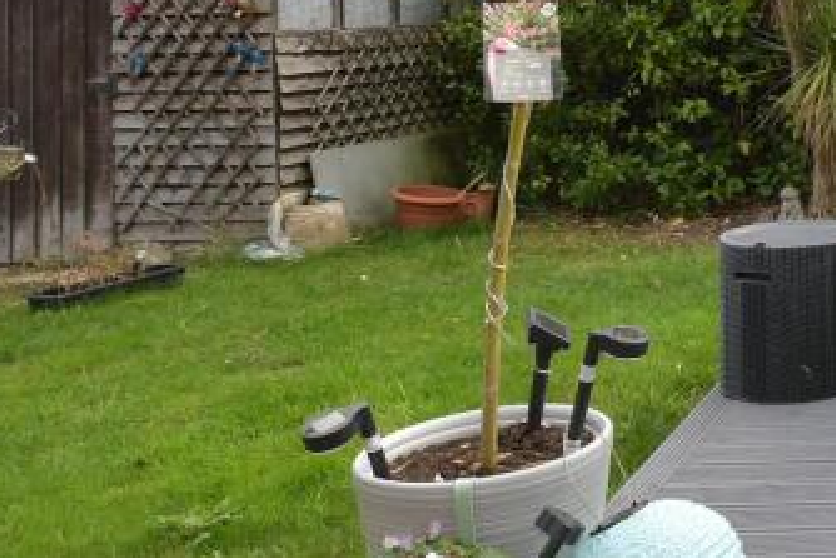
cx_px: 1106
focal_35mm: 46
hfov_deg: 31.8
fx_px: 1069
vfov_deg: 27.8
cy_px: 19
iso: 125
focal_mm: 10
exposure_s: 1/60
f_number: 8
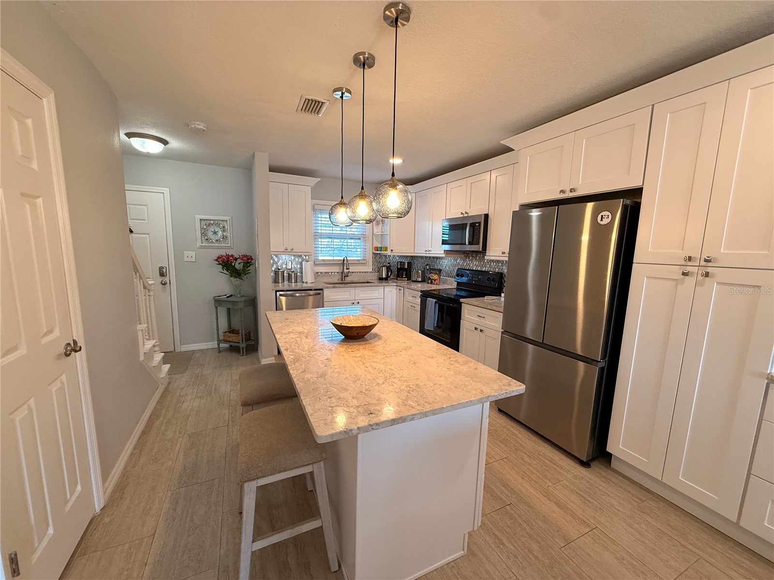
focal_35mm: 14
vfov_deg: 85.7
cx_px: 387
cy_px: 290
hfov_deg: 102.1
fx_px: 313
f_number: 2.2
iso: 250
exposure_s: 1/120
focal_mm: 2.22
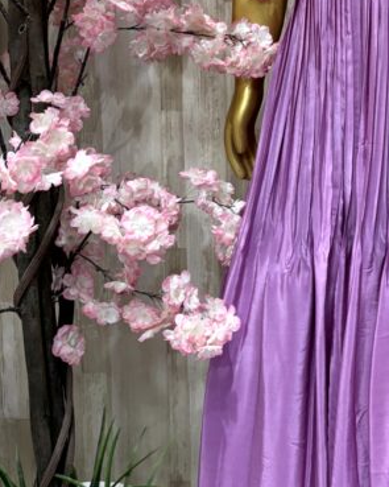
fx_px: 792
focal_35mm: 55
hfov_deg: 26.1
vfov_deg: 33.0
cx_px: 394
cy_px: 87
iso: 80
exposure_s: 1/100
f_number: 1.6
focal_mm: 5.96
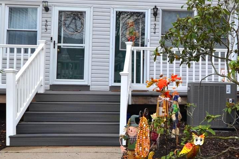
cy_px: 79
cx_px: 176
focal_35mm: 43
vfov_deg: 31.2
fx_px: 285
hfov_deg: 44.1
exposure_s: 1/125
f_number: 8
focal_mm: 10
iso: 180
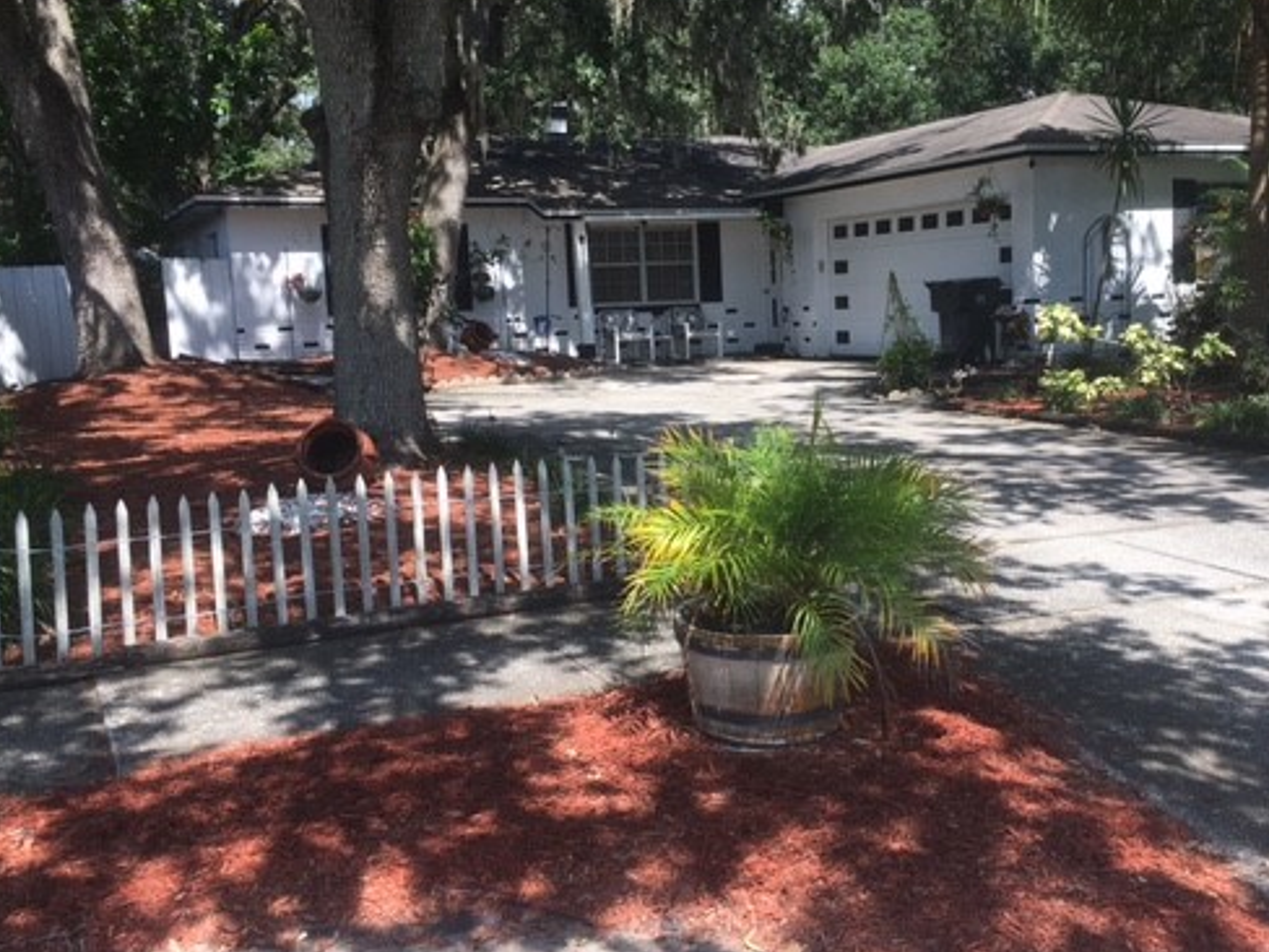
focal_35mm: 38
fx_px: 1393
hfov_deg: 48.8
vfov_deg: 37.7
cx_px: 731
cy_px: 460
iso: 25
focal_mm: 4.15
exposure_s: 1/641
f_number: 2.2
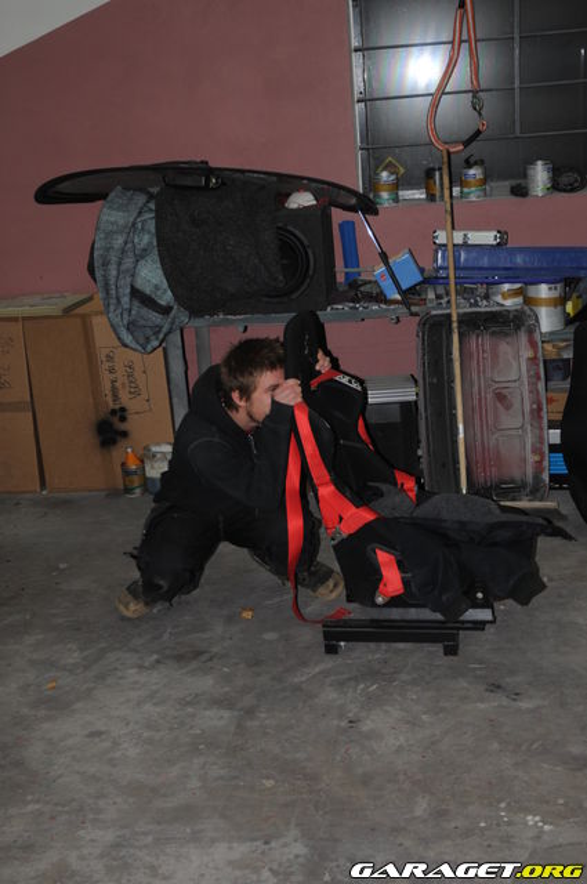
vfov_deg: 38.9
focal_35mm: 51
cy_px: 442
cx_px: 294
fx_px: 1251
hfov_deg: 26.4
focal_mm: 34
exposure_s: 1/60
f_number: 4
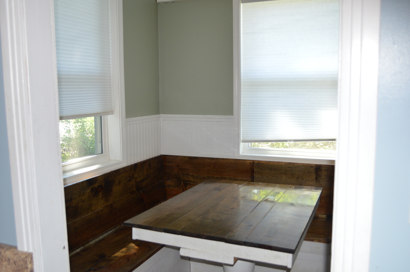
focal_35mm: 33
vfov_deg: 39.9
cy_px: 136
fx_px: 376
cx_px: 205
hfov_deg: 57.3
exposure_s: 1/125
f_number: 4
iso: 400
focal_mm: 22
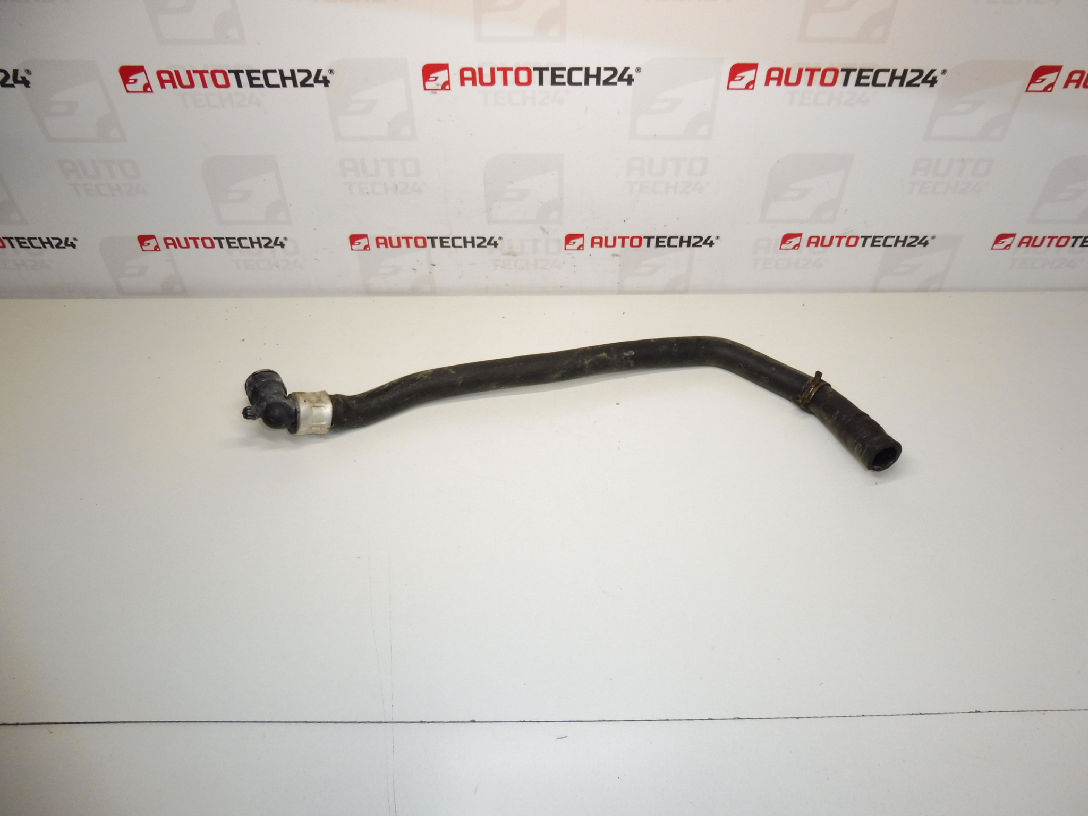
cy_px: 408
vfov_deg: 54.9
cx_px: 544
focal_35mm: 25
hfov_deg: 69.4
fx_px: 786
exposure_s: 1/160
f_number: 3.5
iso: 200
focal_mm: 4.4
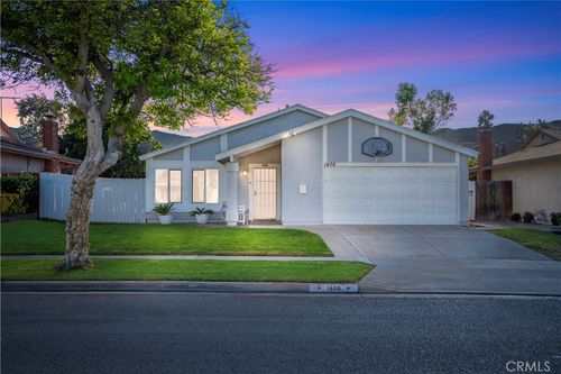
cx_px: 280
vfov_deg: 37.8
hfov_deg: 54.5
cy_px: 187
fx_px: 545
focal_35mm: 35
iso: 40
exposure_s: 1/13
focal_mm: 35
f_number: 22
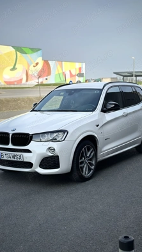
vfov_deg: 39.2
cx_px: 70
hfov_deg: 22.6
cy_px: 125
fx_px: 355
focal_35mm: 53
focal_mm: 6.86
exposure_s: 1/3257
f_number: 1.78
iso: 80
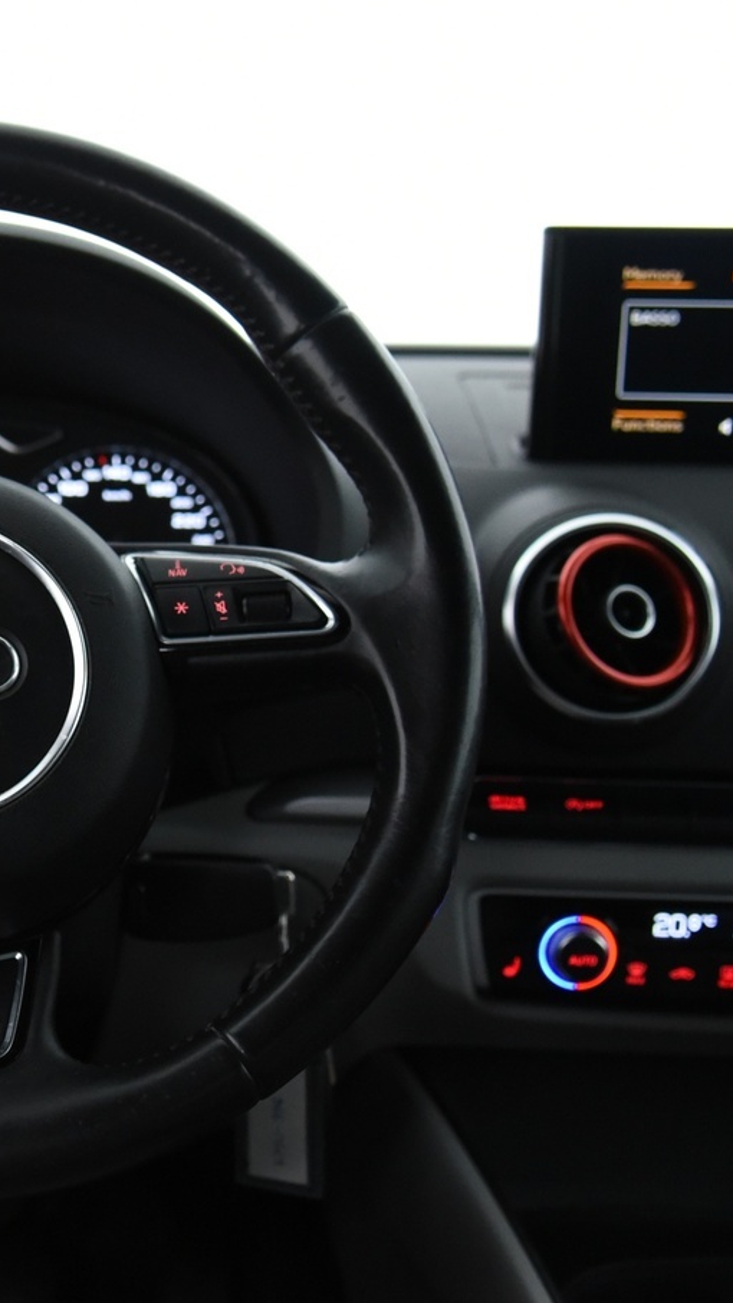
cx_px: -80
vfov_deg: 36.0
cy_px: 654
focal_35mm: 58
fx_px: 2003
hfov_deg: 19.8
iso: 4000
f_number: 4
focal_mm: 31
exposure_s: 1/40
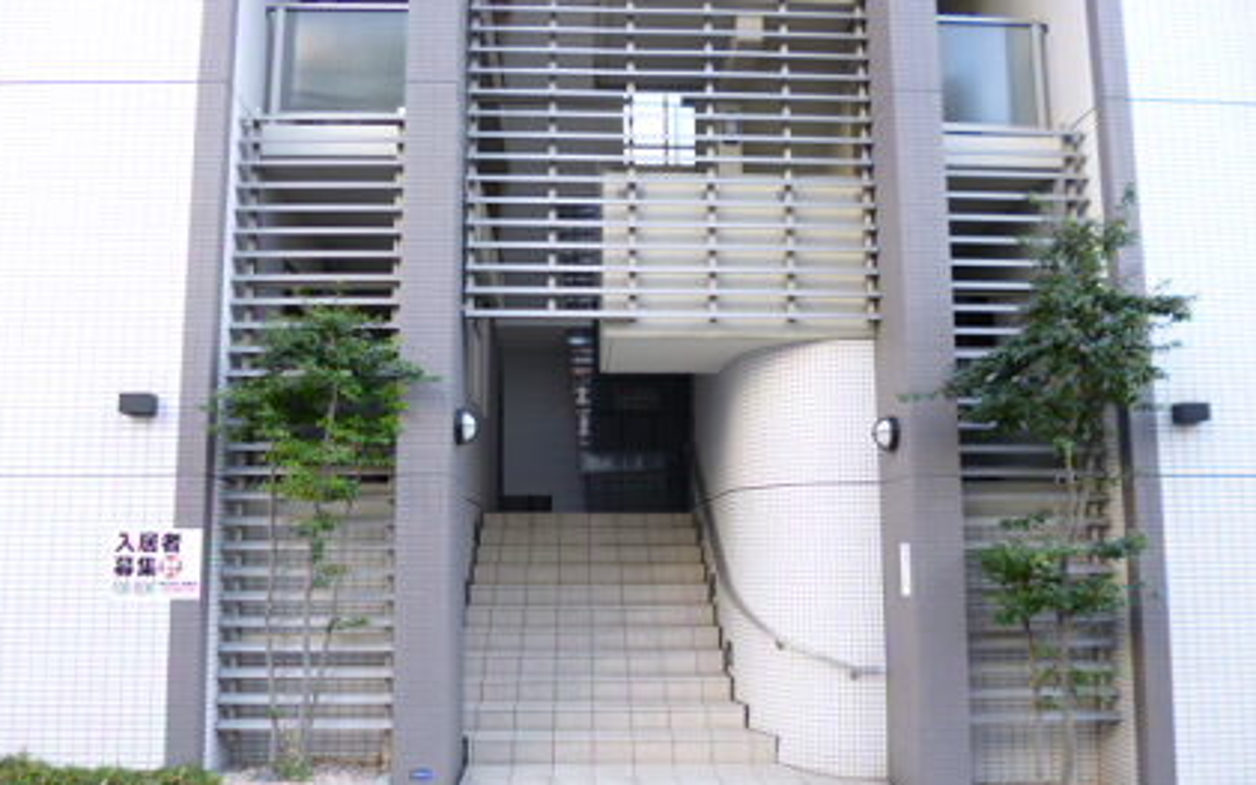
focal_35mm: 26
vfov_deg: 47.5
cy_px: 446
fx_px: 890
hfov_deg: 70.4
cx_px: 621
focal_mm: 4.3
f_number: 2.5
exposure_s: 1/80
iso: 100
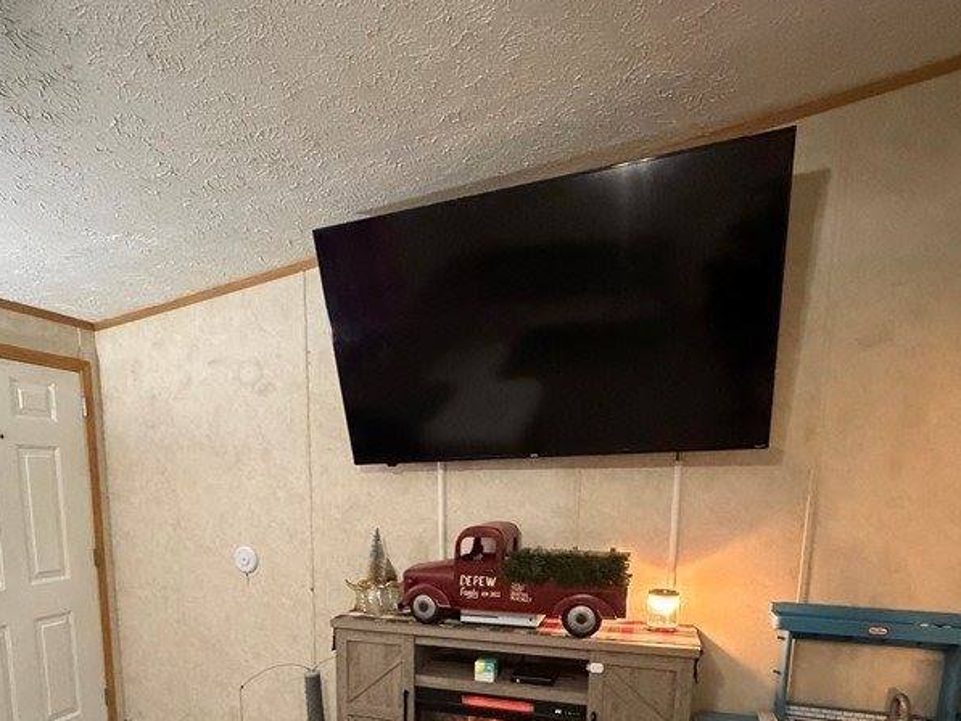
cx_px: 407
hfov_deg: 71.2
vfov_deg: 52.5
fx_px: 666
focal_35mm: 24
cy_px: 594
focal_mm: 2.22
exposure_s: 1/60
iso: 1250
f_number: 2.2
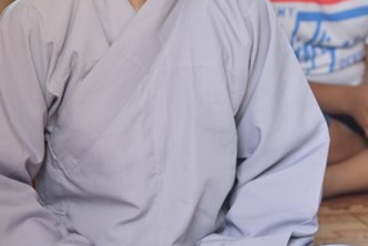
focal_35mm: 159
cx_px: 171
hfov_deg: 12.9
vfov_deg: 8.6
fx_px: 1626
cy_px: -40
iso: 200
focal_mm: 70
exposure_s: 1/50
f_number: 4.5
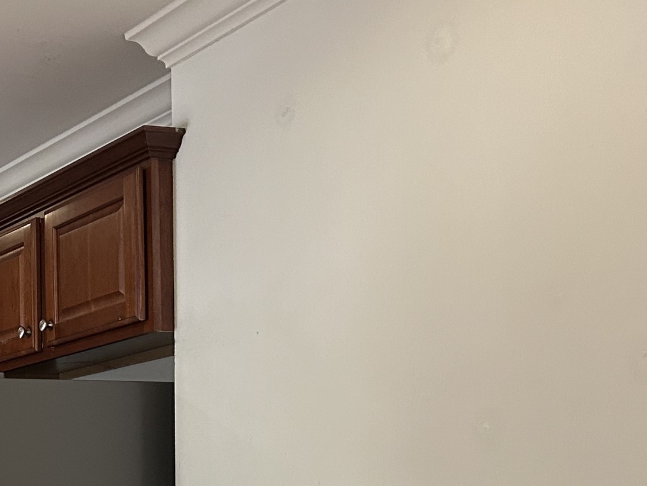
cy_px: 562
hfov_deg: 23.1
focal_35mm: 73
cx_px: -238
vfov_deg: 19.2
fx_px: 1365
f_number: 1.5
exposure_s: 1/60
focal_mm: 5.7
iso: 250
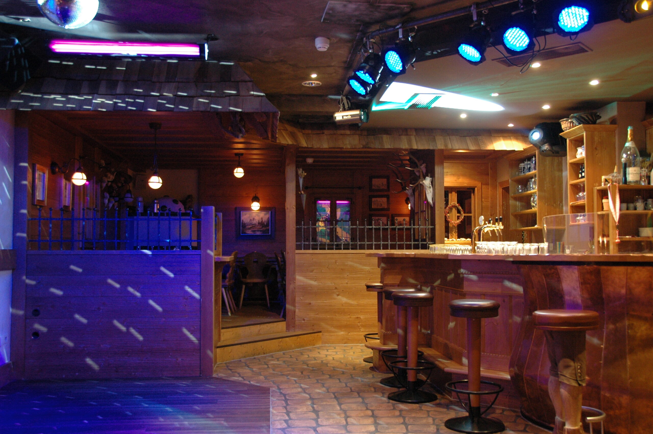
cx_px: 326
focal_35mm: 36
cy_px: 217
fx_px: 652
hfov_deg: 53.2
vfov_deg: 36.8
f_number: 3.8
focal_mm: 24
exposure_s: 1/5
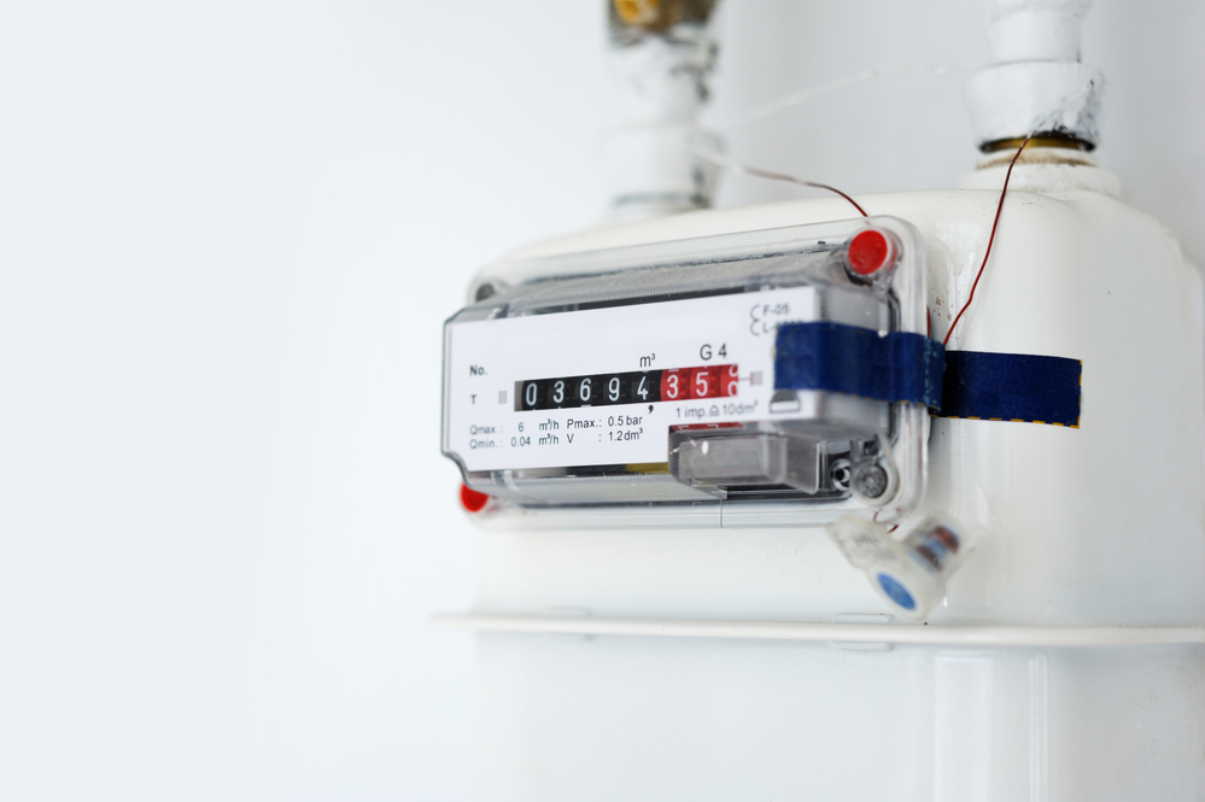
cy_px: 401
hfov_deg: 39.6
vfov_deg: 27.0
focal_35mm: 50
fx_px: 1673
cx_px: 602
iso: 200
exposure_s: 1/80
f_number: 2.8
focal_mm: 50
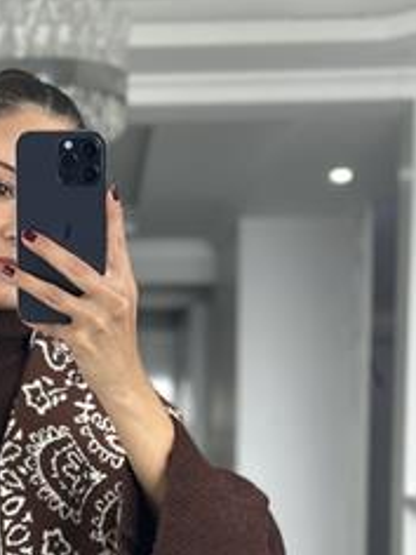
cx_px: -21
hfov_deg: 14.1
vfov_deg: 18.7
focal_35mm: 103
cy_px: 513
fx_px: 1650
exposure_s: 1/60
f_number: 1.78
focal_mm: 6.86
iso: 200
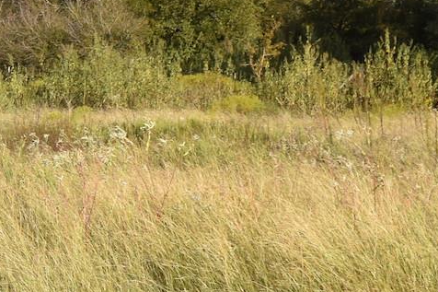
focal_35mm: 109
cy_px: 141
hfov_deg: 15.7
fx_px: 1326
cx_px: -374
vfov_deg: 12.6
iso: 200
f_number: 10
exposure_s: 1/400
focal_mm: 18
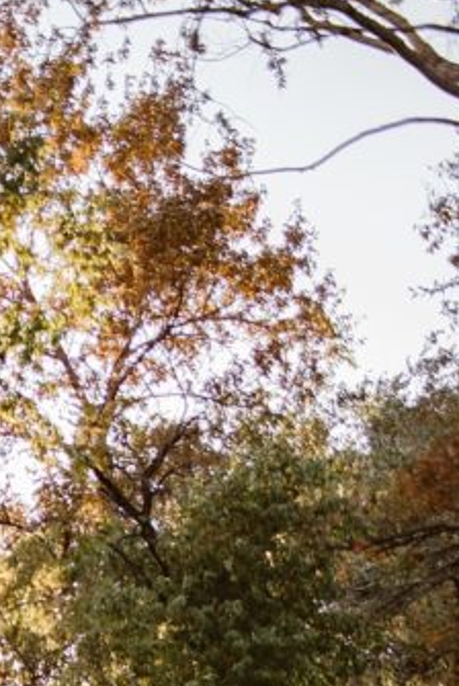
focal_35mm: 107
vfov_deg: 17.2
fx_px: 2042
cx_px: -225
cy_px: 1026
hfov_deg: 12.2
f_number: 2.2
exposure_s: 1/1250
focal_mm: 35
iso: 250
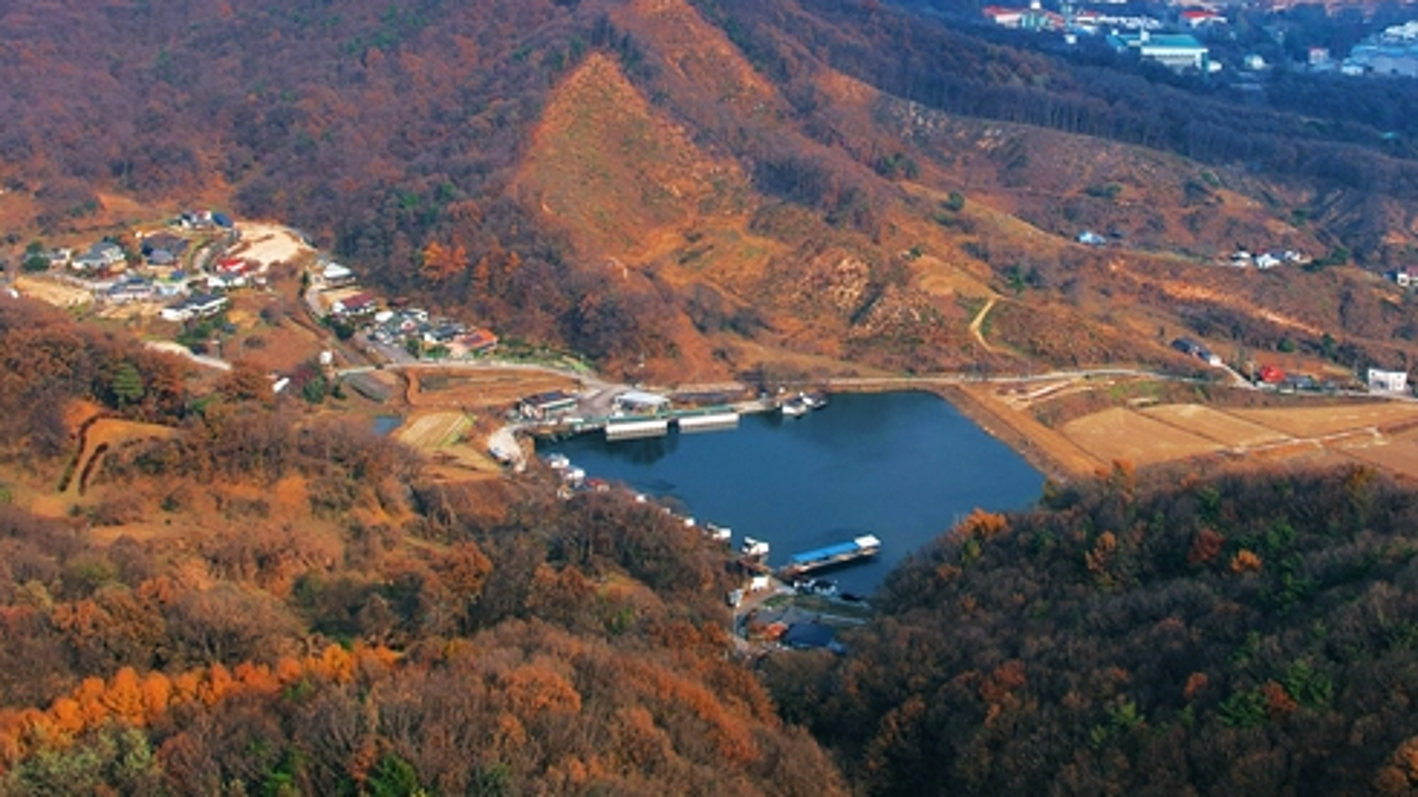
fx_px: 2030
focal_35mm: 54
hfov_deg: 38.4
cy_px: 74
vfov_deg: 21.7
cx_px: 843
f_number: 2.8
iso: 110
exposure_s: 1/1500
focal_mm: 8.38
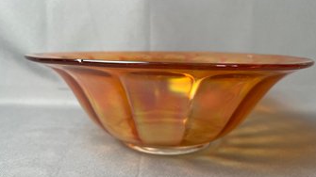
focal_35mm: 29
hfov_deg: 66.1
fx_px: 243
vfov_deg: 39.7
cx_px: 160
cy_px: 114
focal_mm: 5.7
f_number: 1.5
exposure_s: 1/120
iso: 125
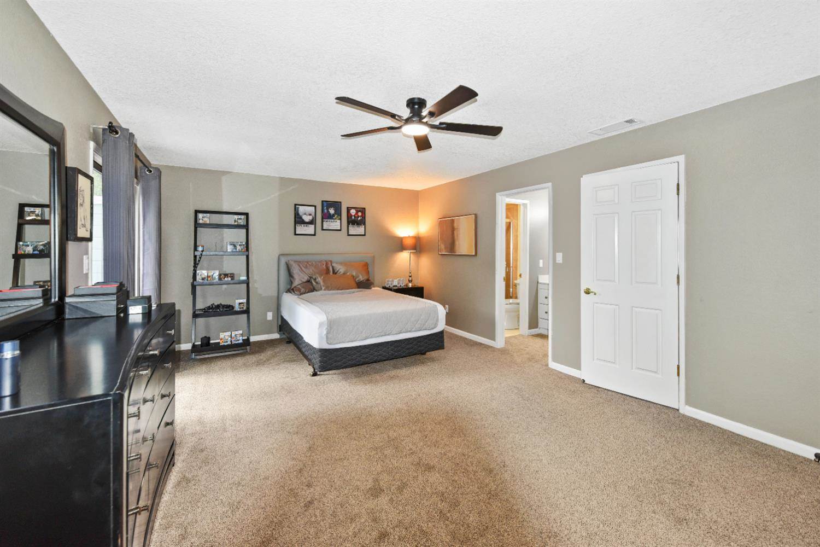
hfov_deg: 104.3
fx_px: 319
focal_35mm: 14
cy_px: 274
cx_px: 410
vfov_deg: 81.2
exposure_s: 1/80
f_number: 4.5
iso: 800
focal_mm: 14
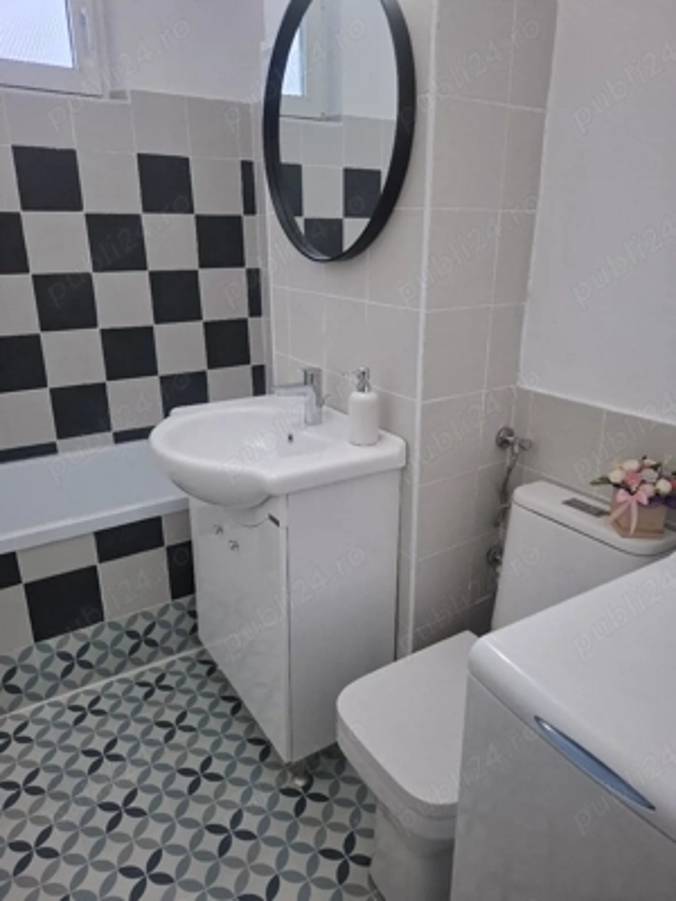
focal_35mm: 23
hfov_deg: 58.9
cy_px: 450
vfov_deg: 73.9
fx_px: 599
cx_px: 338
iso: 200
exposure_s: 1/50
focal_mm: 5.54
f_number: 1.8
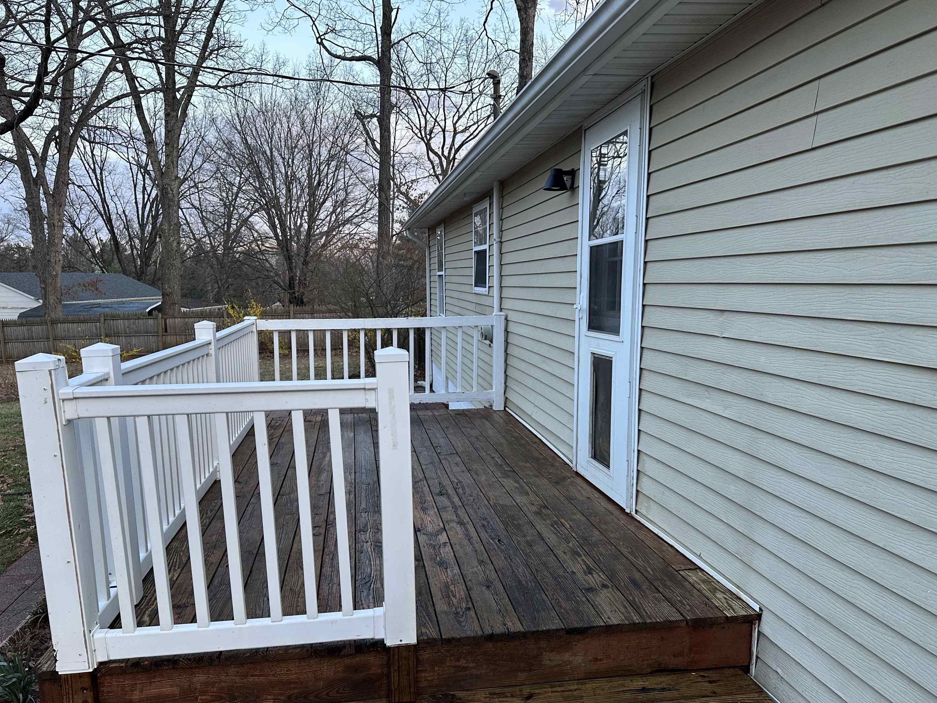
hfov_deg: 67.3
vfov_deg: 53.0
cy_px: 378
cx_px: 449
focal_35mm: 26
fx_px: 704
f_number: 1.78
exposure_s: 1/121
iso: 125
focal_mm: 6.86
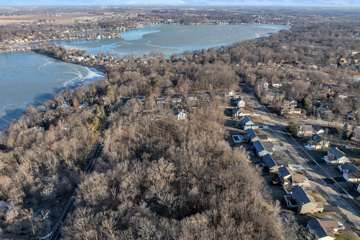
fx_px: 250
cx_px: 180
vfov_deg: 51.2
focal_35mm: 25
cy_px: 133
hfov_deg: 71.5
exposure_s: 1/1600
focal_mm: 12.29
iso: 100
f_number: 2.8
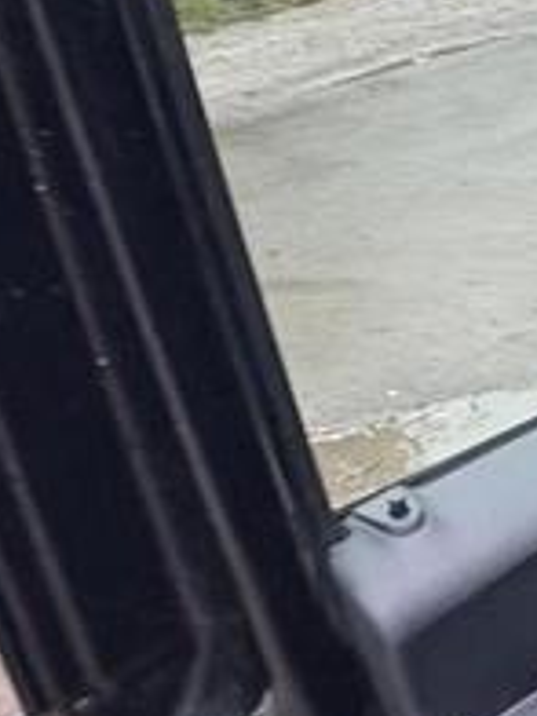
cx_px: 760
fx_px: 1324
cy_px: 245
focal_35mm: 64
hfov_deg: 20.3
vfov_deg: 30.1
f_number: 2.2
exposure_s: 1/60
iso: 320
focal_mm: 2.22
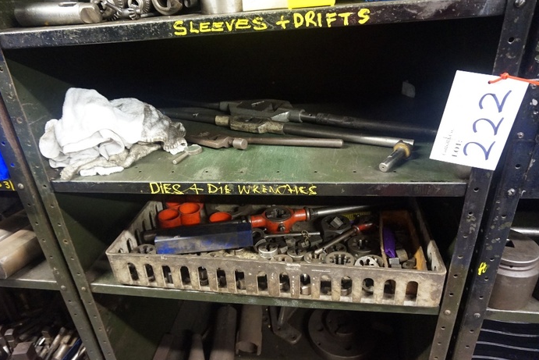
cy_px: 174
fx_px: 374
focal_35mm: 25
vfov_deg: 51.3
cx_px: 259
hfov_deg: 71.5
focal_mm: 16
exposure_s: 1/20
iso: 3200
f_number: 3.5
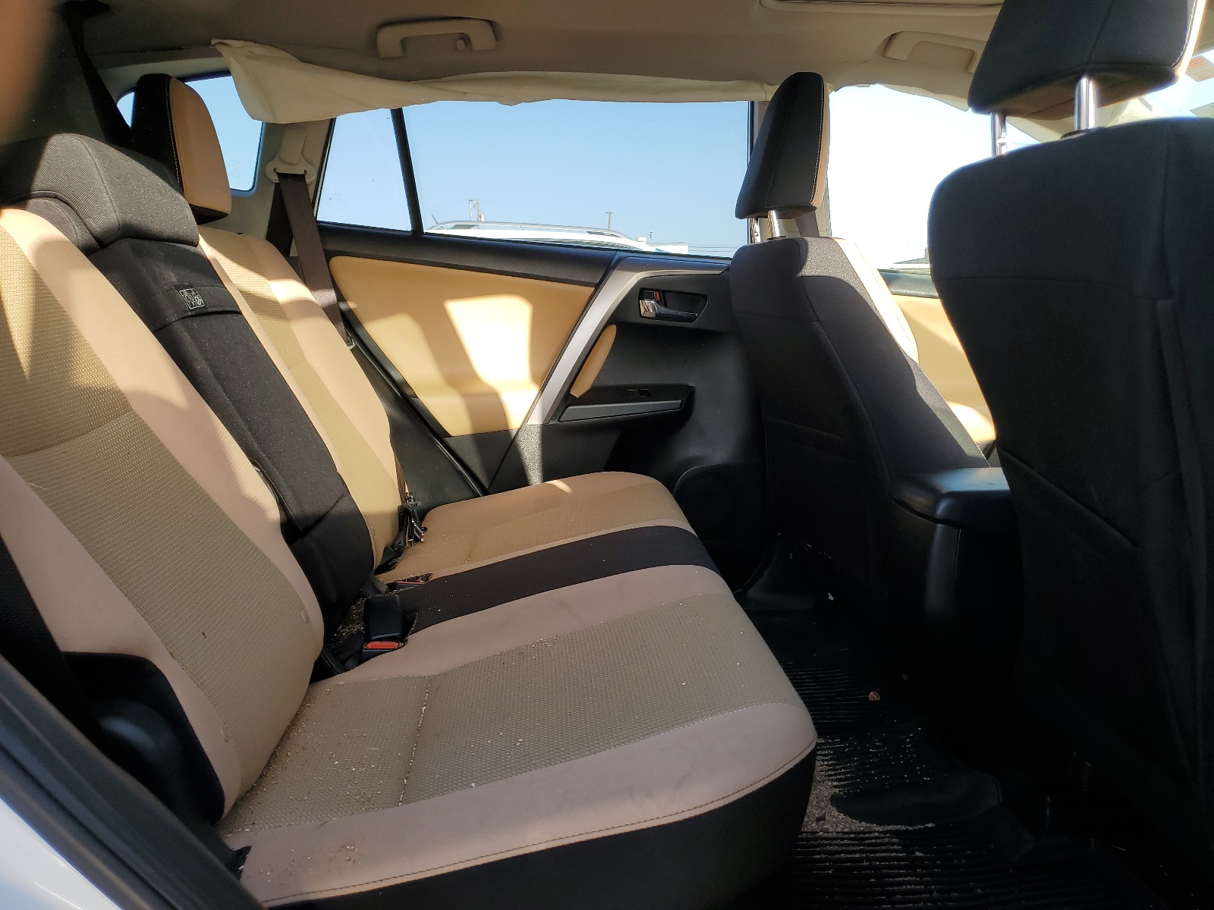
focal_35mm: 26
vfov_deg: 53.1
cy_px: 455
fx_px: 912
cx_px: 607
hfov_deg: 67.3
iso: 50
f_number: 1.5
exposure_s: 1/385
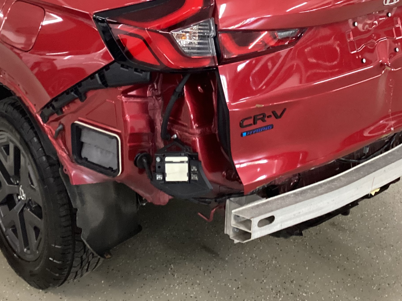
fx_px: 650
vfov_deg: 25.4
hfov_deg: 34.2
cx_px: 154
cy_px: 38
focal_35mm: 56
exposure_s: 1/33
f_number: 2.4
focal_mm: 3.3
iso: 400
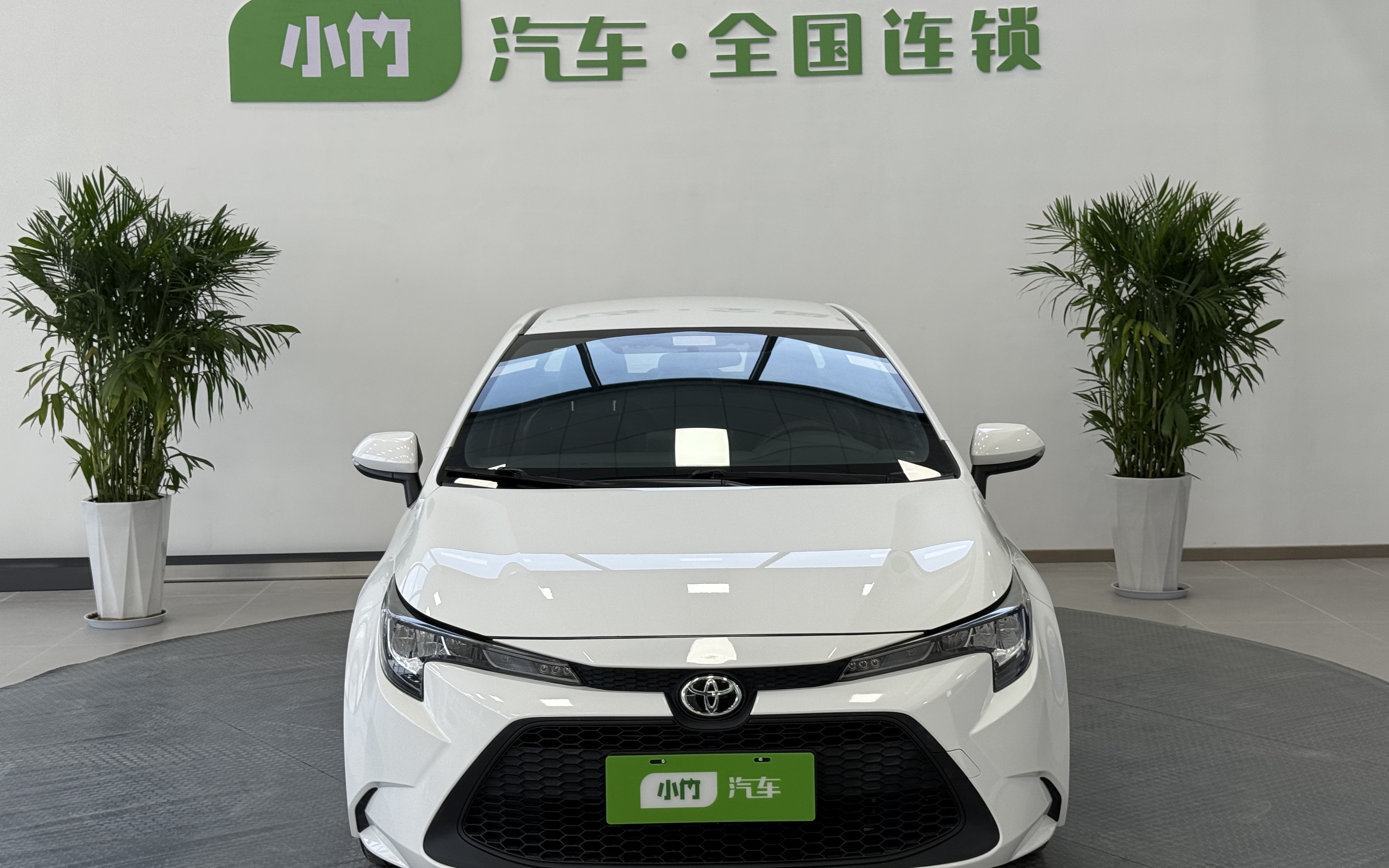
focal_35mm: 51
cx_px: 693
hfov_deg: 39.6
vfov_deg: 25.3
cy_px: 395
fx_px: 1931
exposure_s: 1/122
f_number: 1.78
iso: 50
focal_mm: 6.76
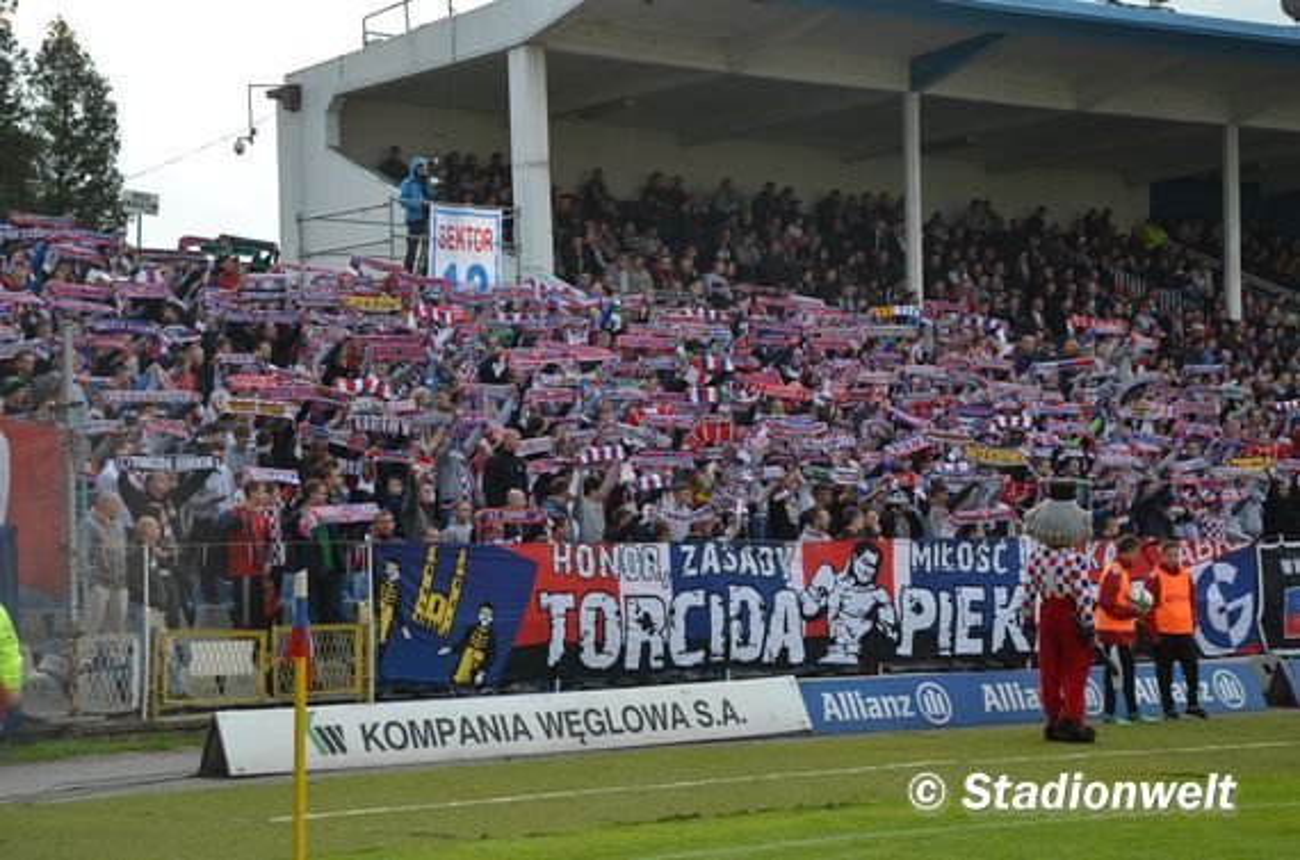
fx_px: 3134
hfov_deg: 23.4
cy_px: 430
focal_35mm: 87
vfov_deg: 15.6
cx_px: 650
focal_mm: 58
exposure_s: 1/200
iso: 200
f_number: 7.1
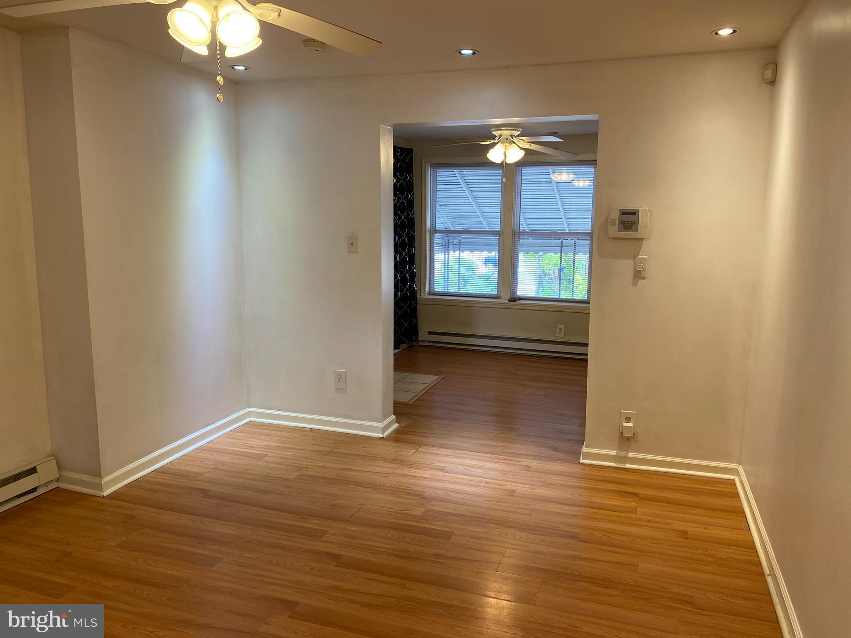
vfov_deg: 53.1
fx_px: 639
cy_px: 319
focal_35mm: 26
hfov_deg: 67.3
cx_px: 426
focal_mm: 4.25
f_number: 1.8
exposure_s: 1/60
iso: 80
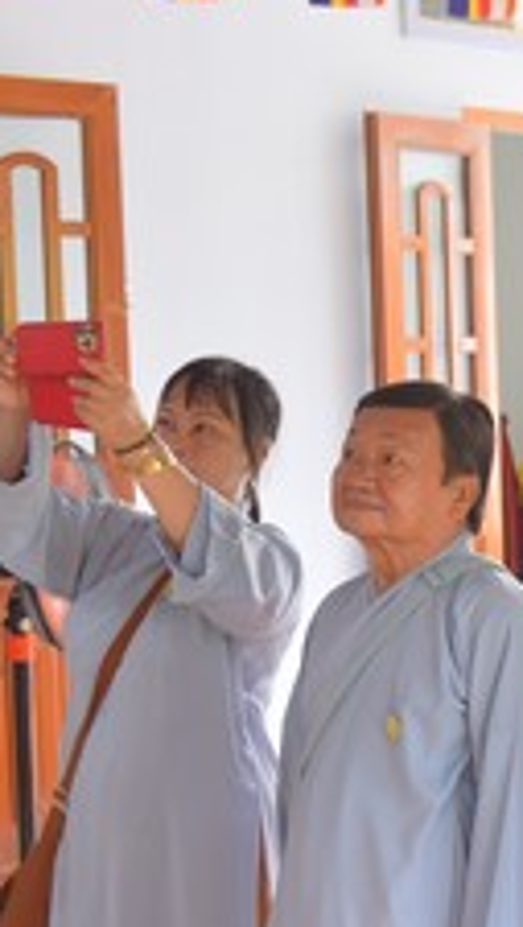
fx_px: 2828
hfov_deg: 9.8
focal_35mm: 115
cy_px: 587
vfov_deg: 18.6
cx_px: 1067
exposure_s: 1/100
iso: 800
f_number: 3.2
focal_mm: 38
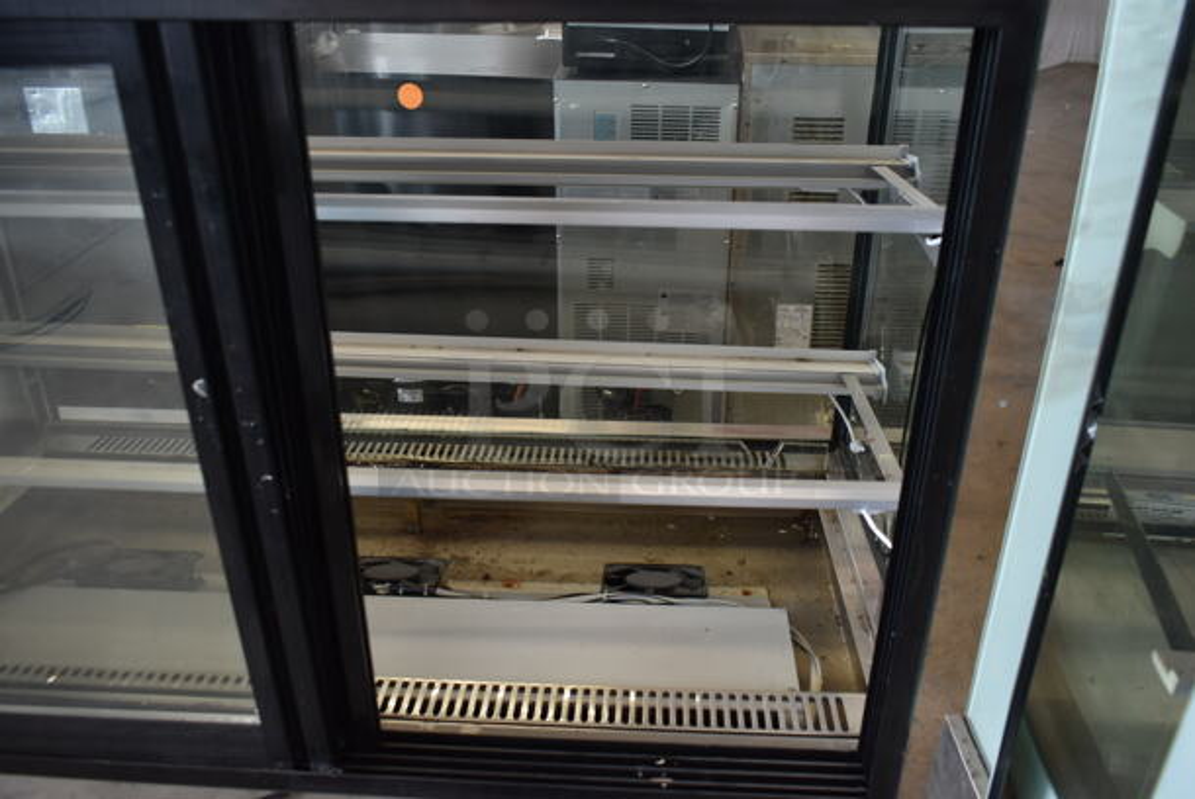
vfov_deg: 43.7
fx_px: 997
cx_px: 598
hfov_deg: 61.9
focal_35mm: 30
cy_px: 400
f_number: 5.6
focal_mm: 20
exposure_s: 1/60
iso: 640
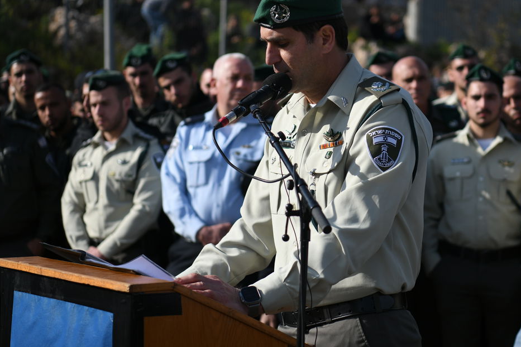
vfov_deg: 13.0
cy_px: 148
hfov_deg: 19.4
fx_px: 1519
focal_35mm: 105
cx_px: 333
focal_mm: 70
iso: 125
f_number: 3.2
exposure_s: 1/2500
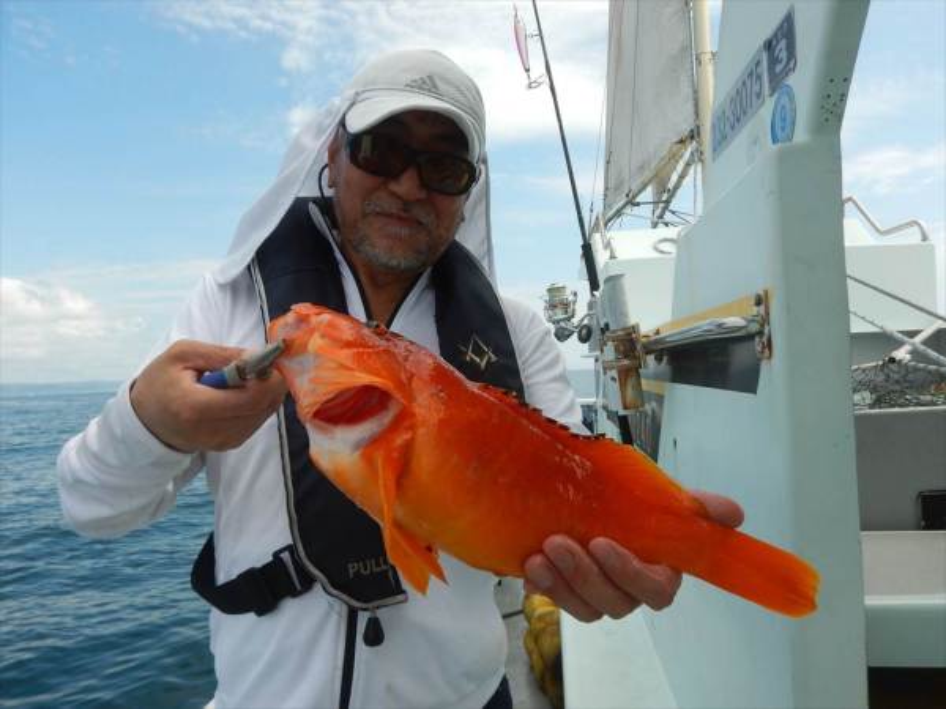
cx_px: 473
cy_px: 354
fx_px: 656
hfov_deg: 71.6
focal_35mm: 24
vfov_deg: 56.8
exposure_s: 1/800
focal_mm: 4.3
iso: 125
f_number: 4.1
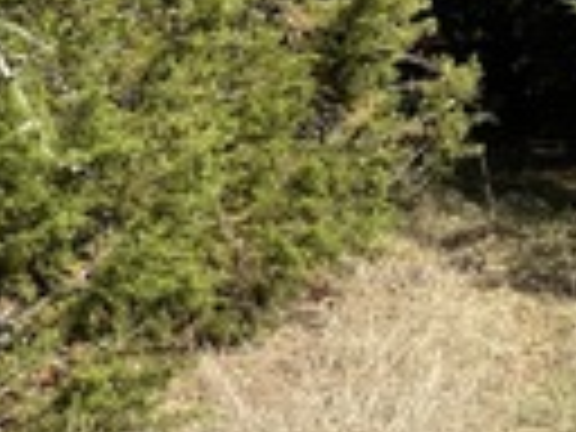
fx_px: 2163
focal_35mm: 130
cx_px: -450
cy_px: -351
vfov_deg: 10.7
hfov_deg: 13.6
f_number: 1.6
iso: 32
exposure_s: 1/1642
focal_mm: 4.2
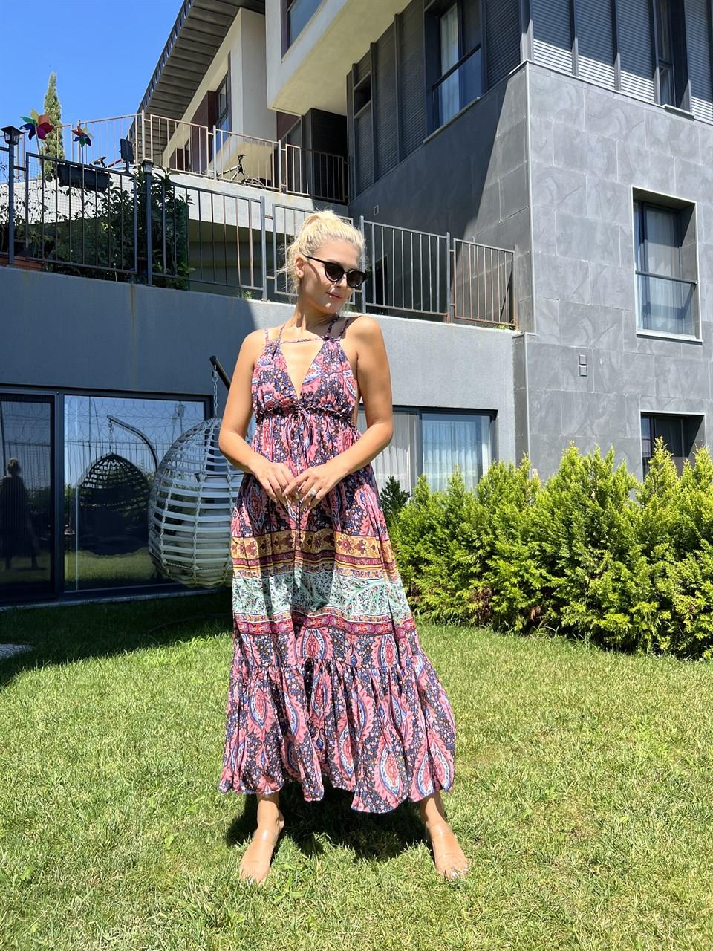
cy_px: 476
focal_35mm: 26
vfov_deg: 67.3
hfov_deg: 53.1
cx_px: 356
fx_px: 714
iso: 50
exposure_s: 1/2008
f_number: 1.5
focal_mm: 5.7
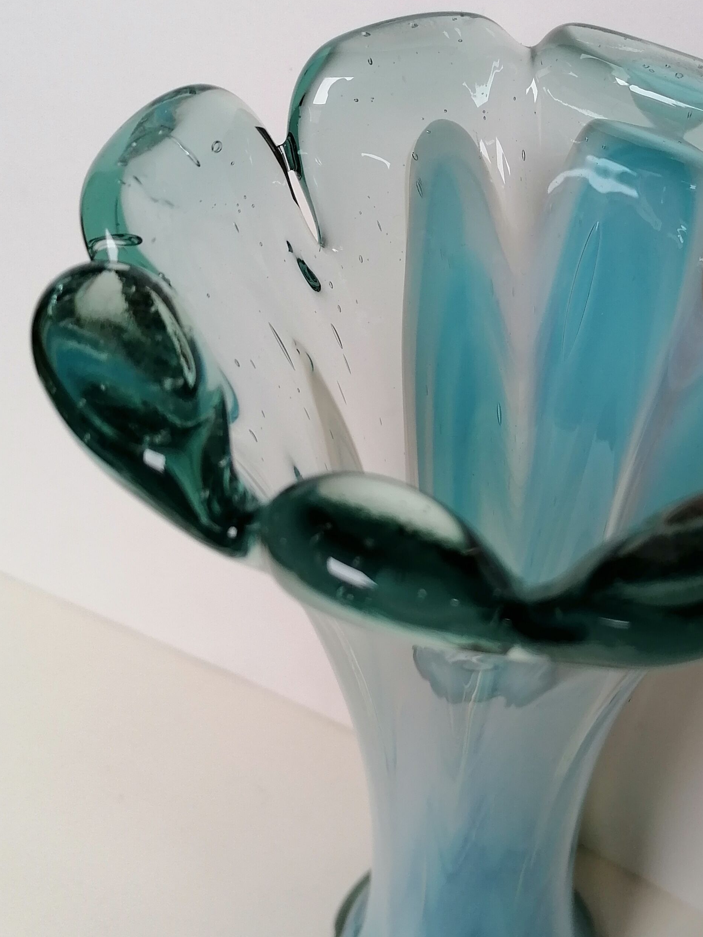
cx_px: 532
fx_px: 1164
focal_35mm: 43
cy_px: 454
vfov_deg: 43.8
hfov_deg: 32.9
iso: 80
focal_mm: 4.75
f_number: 1.8
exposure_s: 1/100
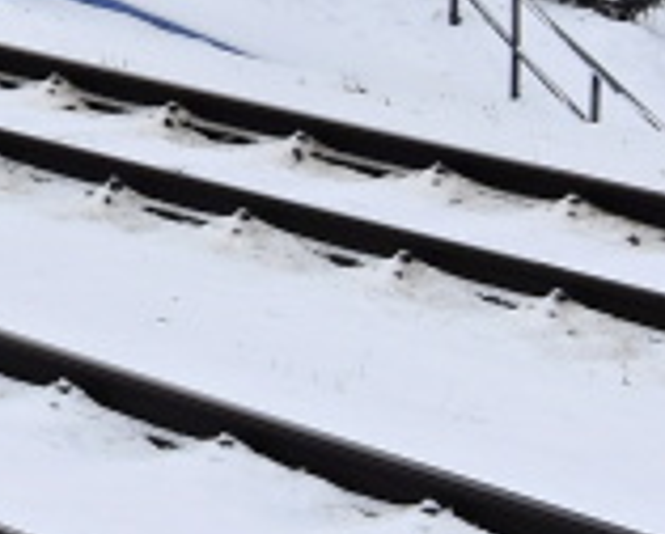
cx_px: -1491
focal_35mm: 220
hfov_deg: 7.5
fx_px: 4335
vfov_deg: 6.7
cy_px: -697
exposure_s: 1/320
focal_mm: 24
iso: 200
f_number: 9
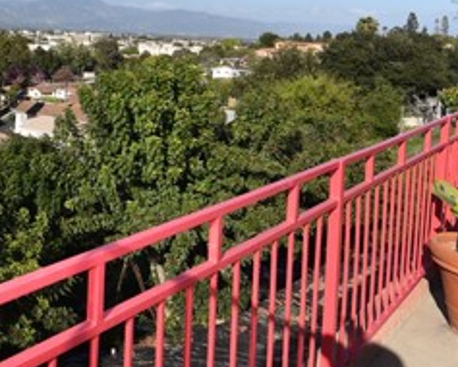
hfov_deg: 36.7
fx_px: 516
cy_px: 34
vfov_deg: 36.6
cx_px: -93
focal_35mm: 38
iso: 100
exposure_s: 1/200
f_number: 11
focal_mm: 15
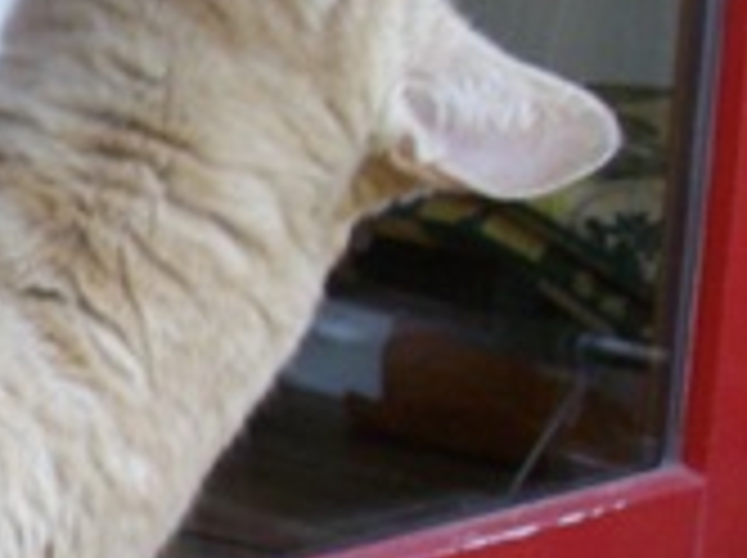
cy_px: 392
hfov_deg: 12.7
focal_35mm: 139
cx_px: -666
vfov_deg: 10.6
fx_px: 2995
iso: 160
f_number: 2.7
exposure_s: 1/60
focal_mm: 6
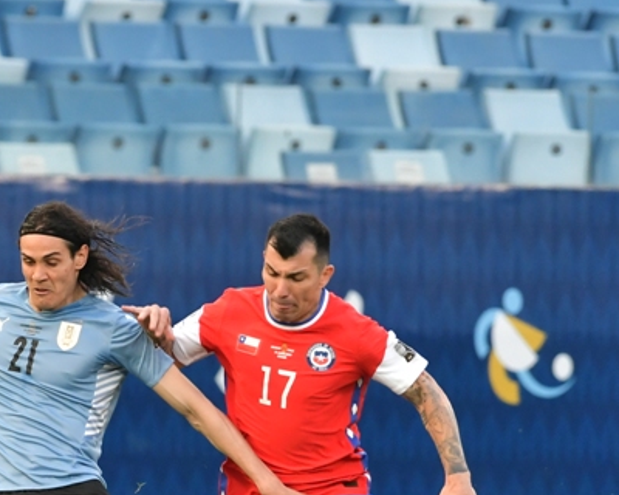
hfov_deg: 1.3
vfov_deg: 1.1
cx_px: -5
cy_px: 491
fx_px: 26381
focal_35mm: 1440
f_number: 5.6
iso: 2000
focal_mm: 400
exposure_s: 1/640
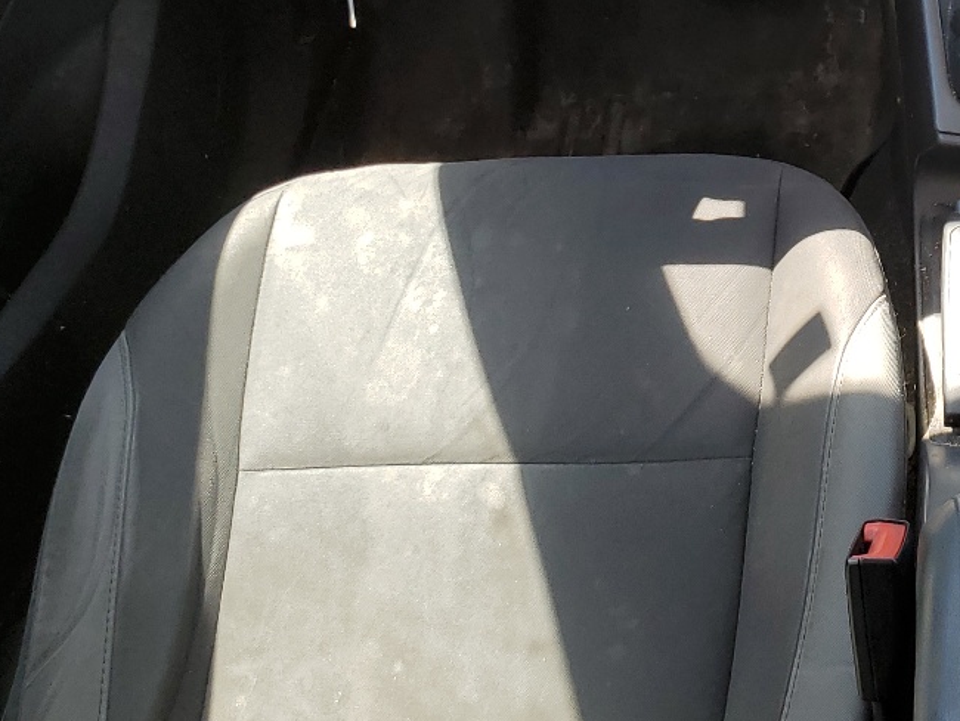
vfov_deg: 21.9
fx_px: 1776
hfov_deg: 28.1
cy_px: -40
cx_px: 998
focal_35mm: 64
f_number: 1.5
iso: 50
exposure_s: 1/303
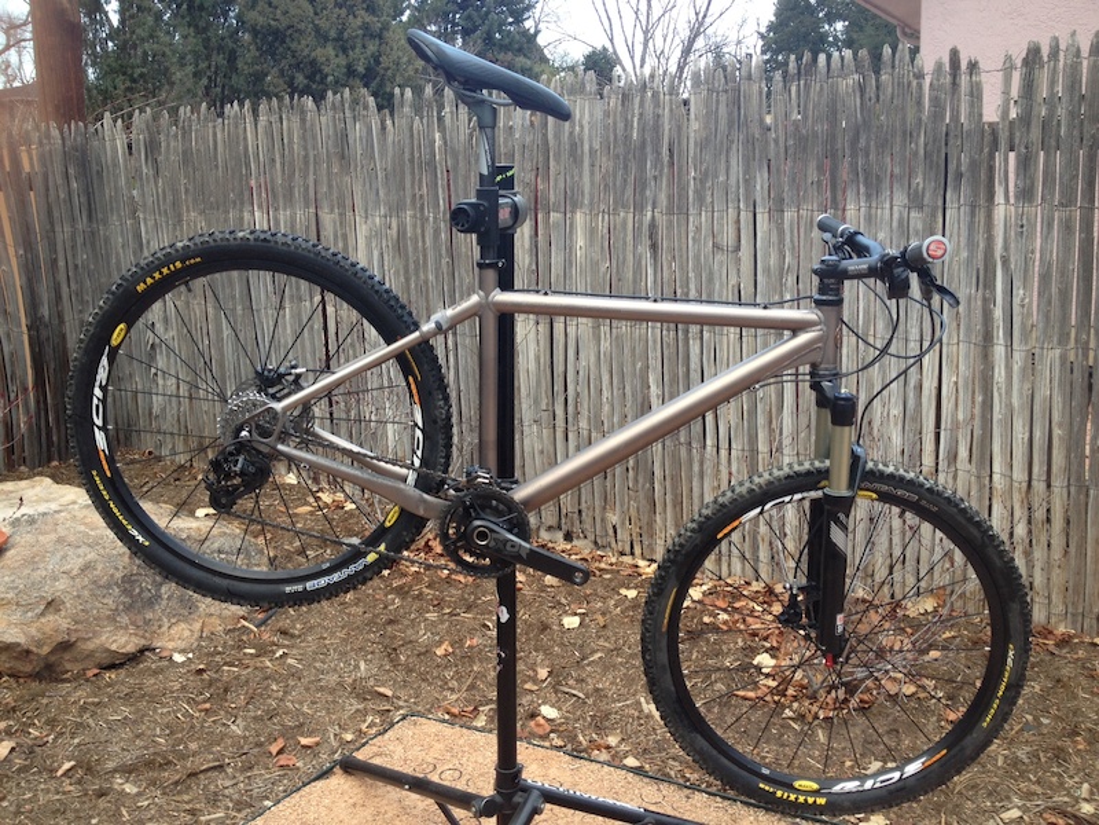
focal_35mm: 35
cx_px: 550
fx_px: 1111
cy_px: 412
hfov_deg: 52.6
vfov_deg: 40.7
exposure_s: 1/30
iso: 50
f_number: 2.4
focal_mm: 4.28
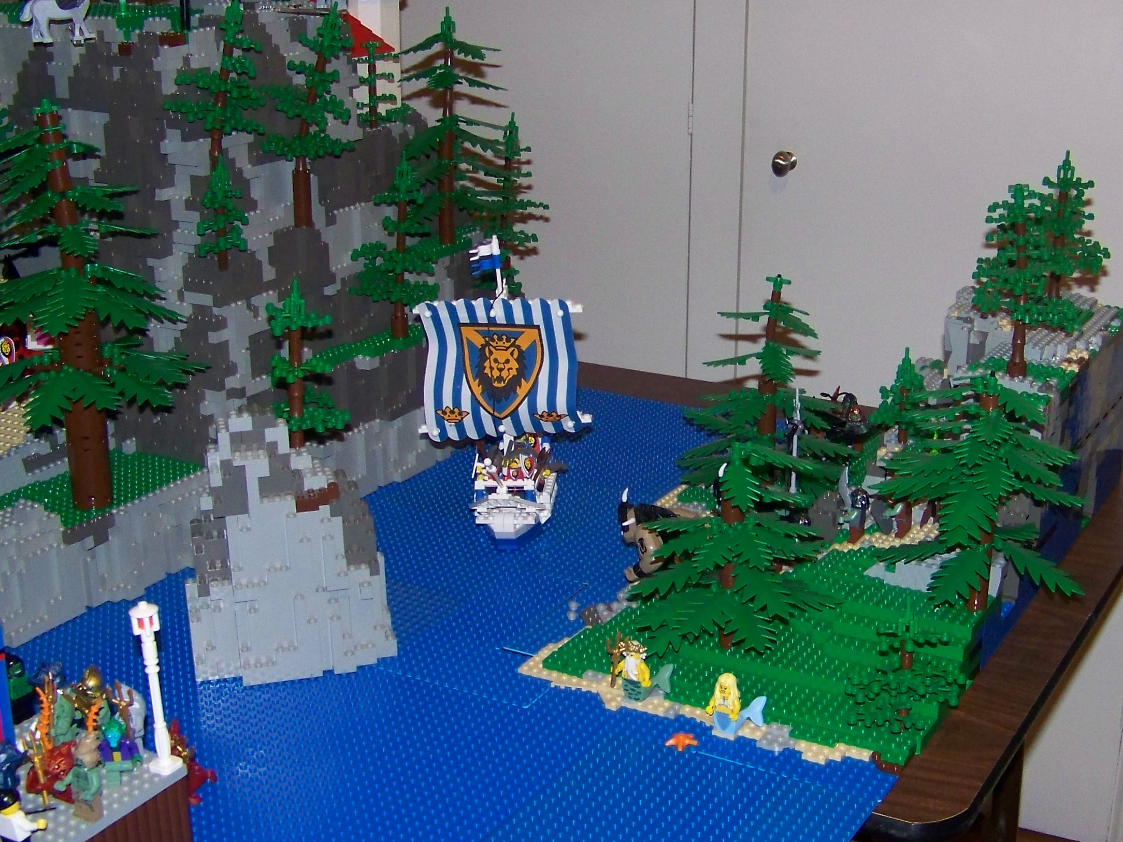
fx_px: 1655
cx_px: 656
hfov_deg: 37.4
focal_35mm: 51
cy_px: 364
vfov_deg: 28.5
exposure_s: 1/30
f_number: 2.8
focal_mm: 5.85
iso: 200
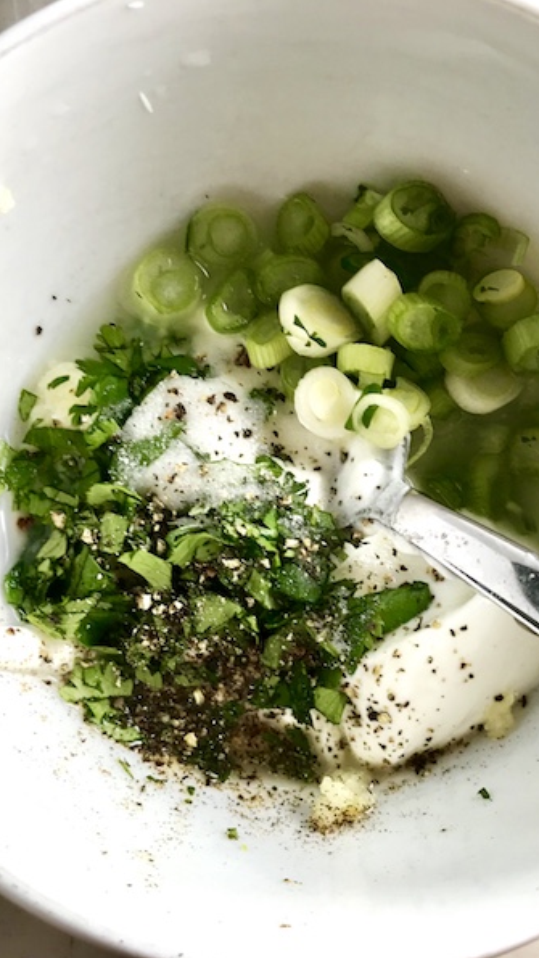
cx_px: 304
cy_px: 480
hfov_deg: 29.0
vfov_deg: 49.4
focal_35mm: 41
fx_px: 1041
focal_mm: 3.99
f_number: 1.8
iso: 20
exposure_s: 1/60
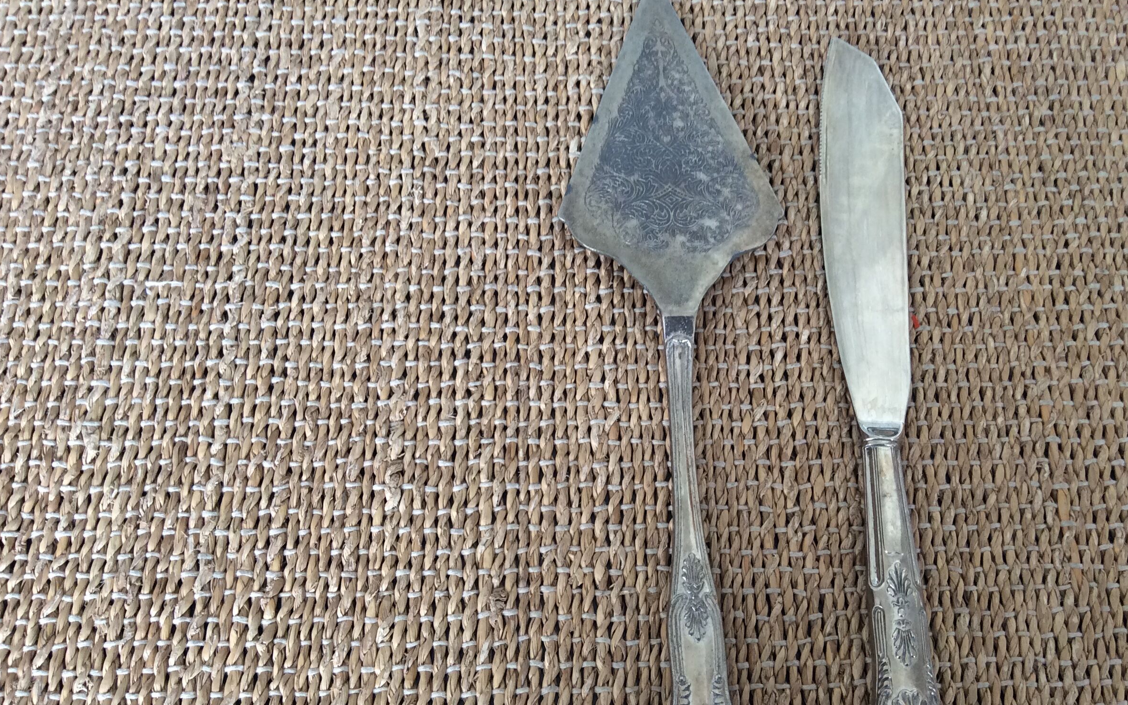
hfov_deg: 52.7
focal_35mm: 37
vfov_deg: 34.4
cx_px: 610
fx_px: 1137
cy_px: 390
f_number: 2.4
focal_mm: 3.3
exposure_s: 1/25
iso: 64
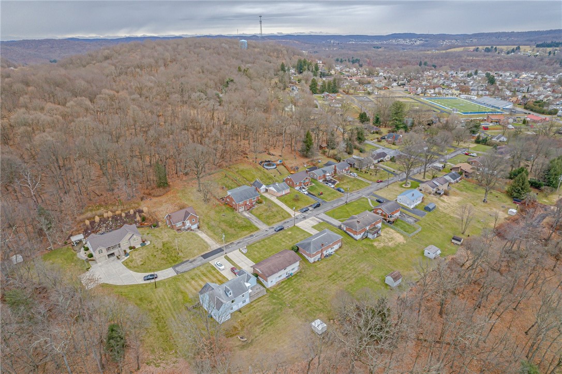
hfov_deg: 78.6
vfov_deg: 57.2
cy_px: 187
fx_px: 343
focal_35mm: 22
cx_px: 281
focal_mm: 8.38
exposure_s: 1/120
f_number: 2.8
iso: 140
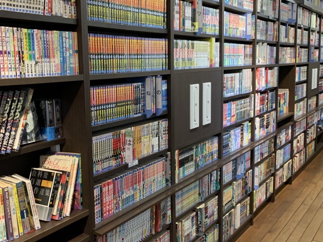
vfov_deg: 35.1
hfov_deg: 45.1
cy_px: 127
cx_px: 108
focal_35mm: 41
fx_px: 382
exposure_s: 1/60
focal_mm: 4.25
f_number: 1.8
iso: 200
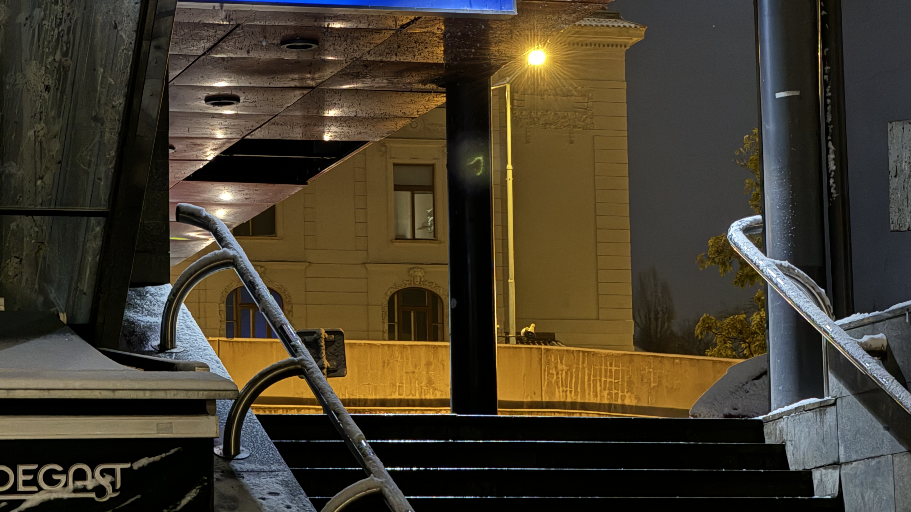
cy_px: 128
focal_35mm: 154
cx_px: 498
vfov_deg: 7.9
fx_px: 3720
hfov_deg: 14.0
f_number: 2.8
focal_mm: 15.66
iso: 1250
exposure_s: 1/8
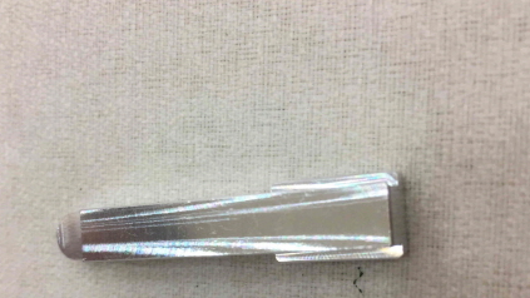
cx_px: 248
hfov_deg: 51.6
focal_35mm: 39
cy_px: 218
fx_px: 548
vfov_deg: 30.0
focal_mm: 4.15
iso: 80
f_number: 2.2
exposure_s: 1/30
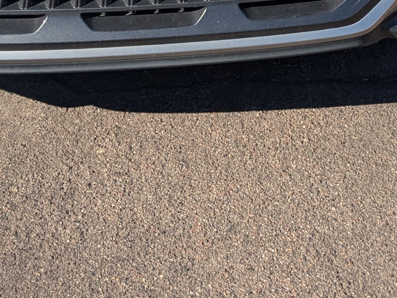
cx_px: 273
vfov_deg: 14.1
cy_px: -179
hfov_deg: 20.1
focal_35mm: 97
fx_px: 1113
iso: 55
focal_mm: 4.38
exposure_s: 1/3344
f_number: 1.73
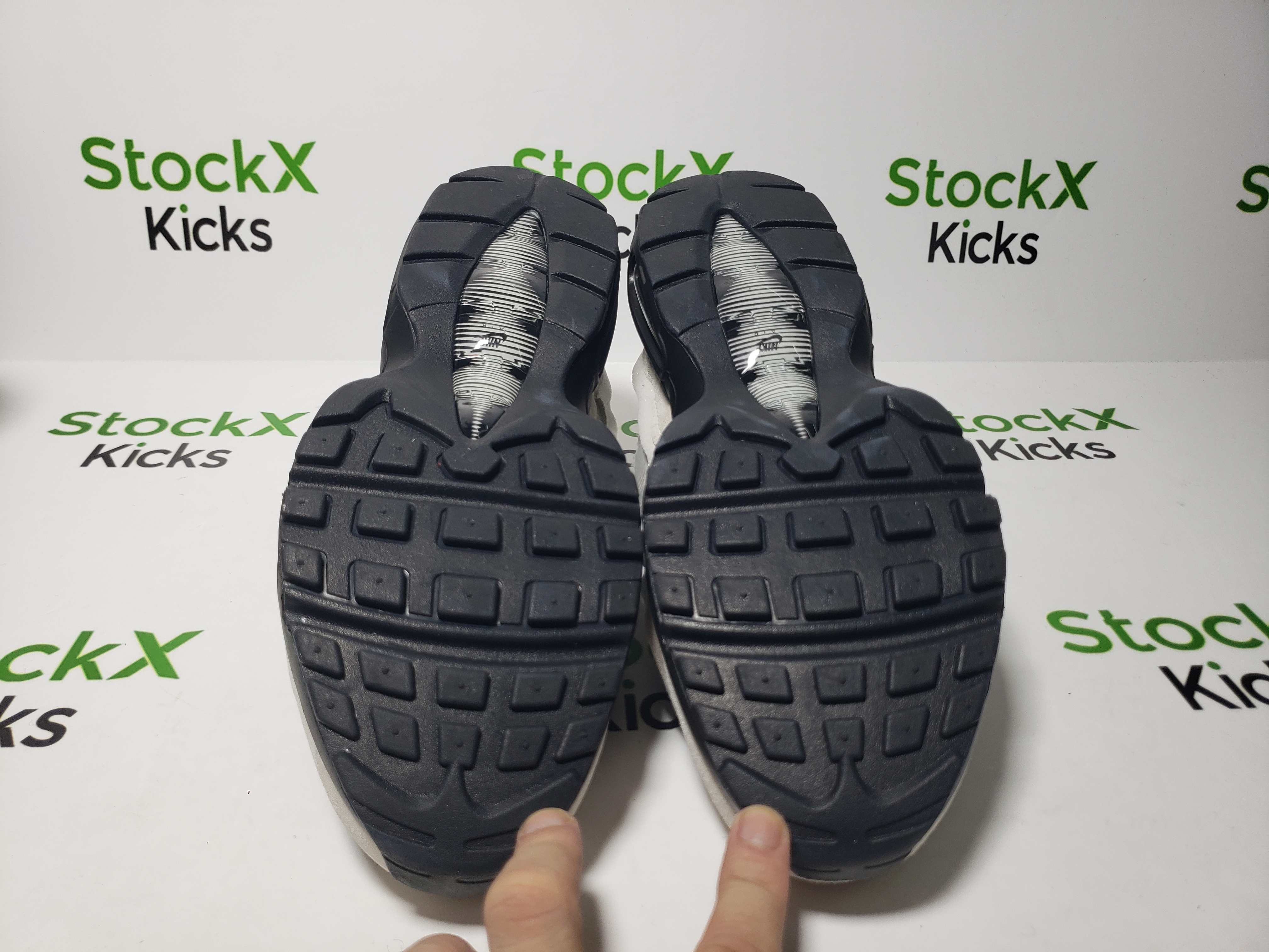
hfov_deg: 67.3
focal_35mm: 26
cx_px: 634
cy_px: 476
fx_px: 953
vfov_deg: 53.1
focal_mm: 4.3
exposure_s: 1/357
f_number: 1.5
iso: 50
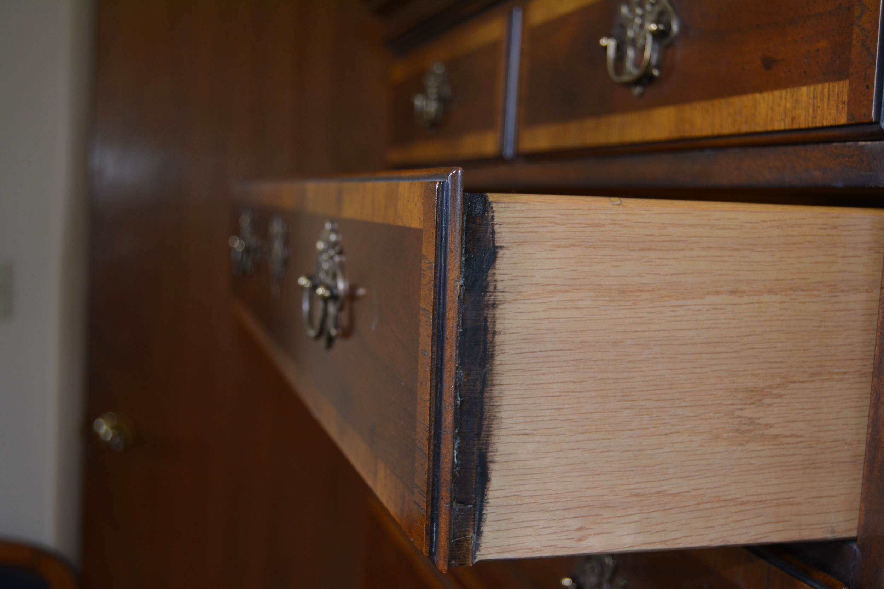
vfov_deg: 28.9
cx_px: 442
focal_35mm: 46
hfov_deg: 42.3
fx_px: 1142
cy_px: 294
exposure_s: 1/60
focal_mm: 31
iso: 450
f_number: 4.2
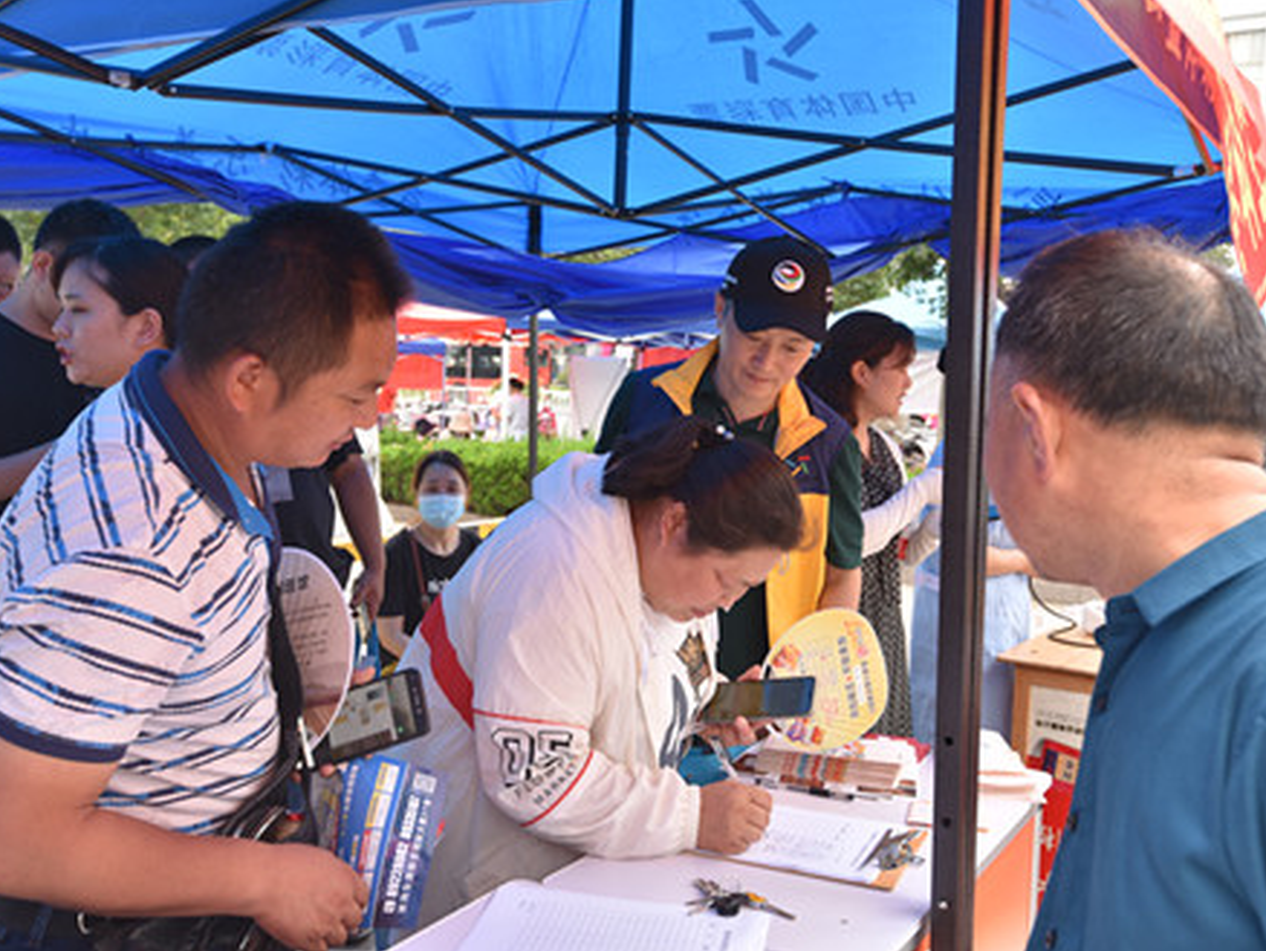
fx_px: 1244
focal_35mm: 34
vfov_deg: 41.8
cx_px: 636
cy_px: 473
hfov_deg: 53.9
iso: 400
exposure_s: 1/200
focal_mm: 31
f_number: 7.1
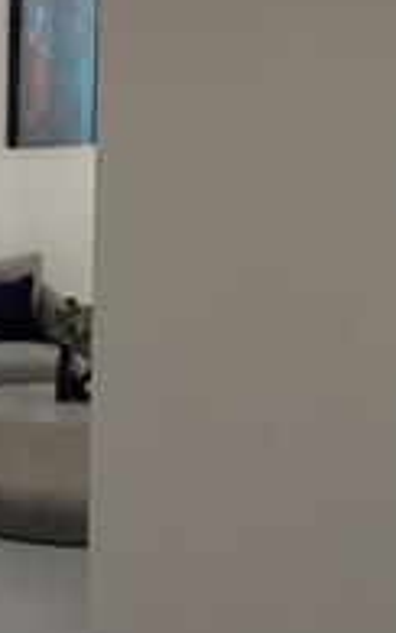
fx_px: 1950
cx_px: -23
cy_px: -58
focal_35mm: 113
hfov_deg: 11.5
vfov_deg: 17.8
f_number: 1.8
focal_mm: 5.4
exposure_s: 1/126
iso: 40
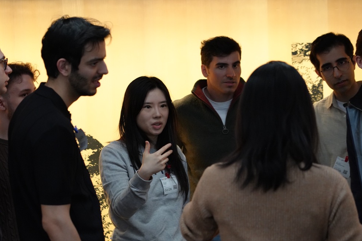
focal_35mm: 104
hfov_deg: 19.6
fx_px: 1046
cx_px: 147
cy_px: 144
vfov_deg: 13.2
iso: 8000
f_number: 4
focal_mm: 85
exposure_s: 1/160
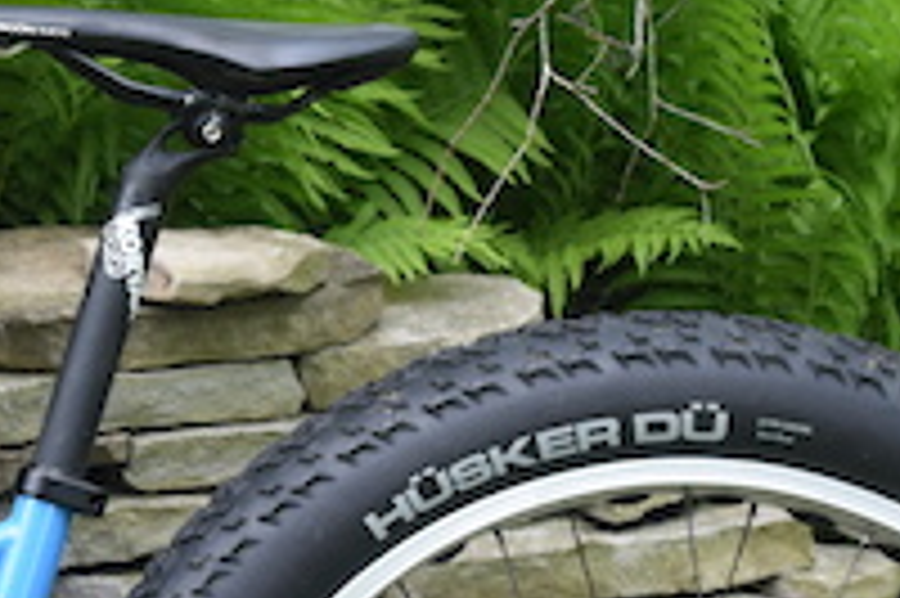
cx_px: -382
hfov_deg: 11.4
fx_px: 4346
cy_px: 573
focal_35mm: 174
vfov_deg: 7.8
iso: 400
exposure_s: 1/200
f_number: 7.1
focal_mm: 29
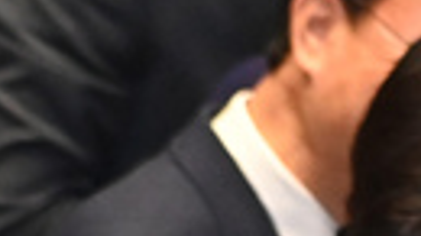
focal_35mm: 1297
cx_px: 1150
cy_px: 824
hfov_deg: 1.7
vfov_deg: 0.9
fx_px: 14473
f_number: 5.6
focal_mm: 200
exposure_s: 1/320
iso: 6400
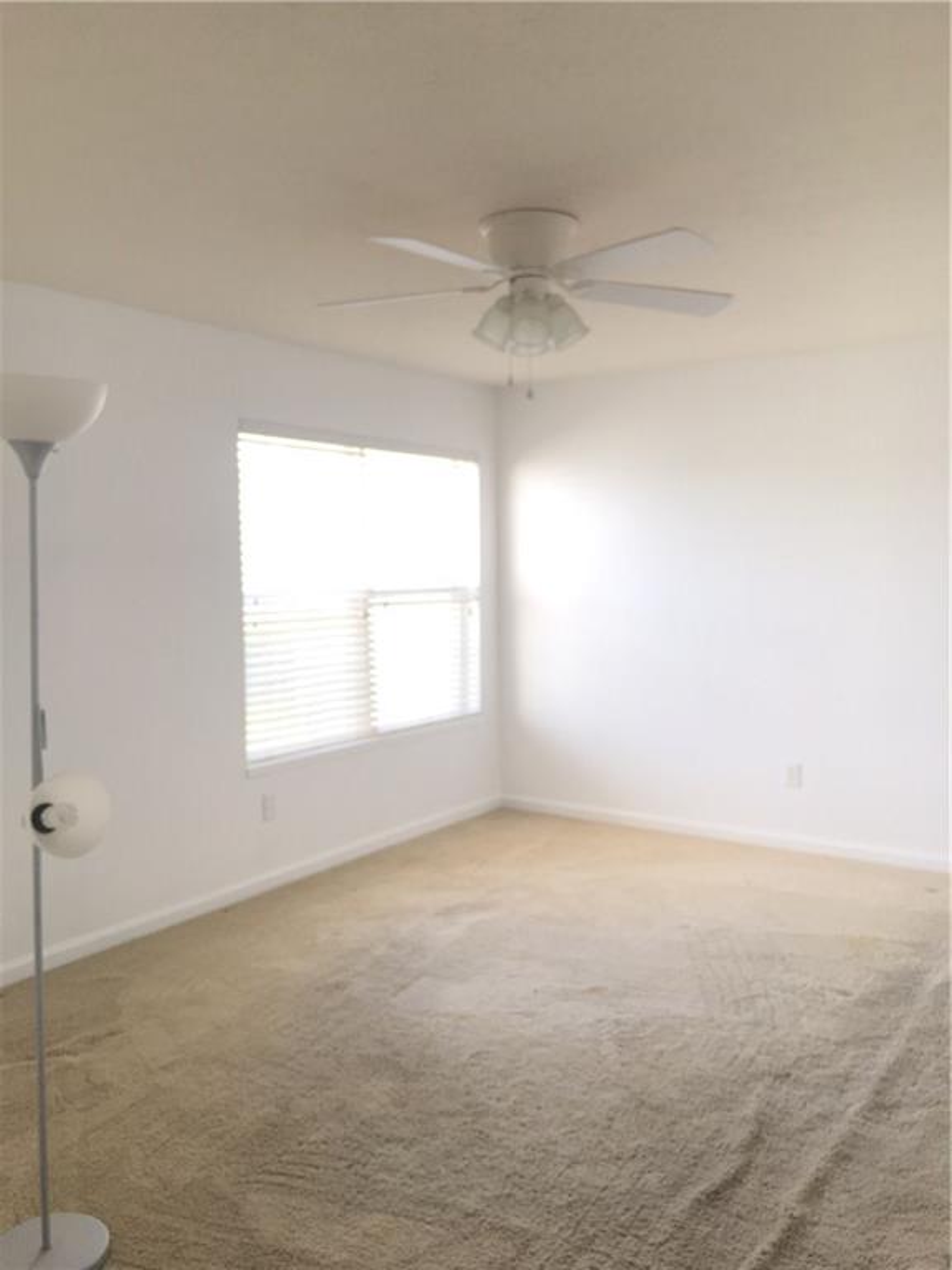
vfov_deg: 61.7
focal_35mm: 29
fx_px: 1063
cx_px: 476
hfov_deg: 48.2
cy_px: 635
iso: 25
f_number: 2.2
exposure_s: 1/40
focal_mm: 4.15
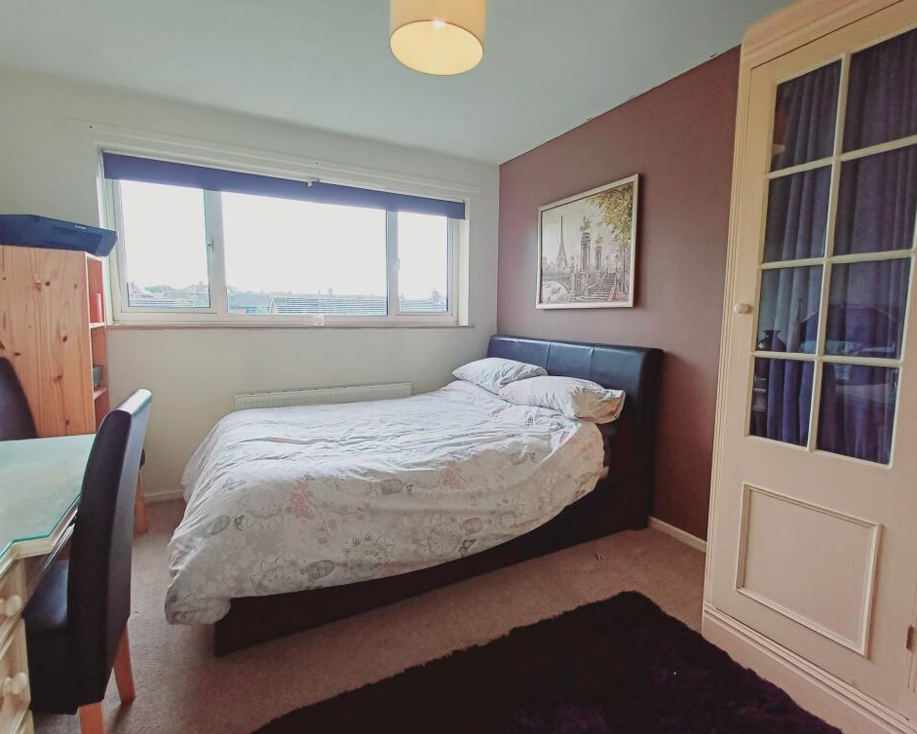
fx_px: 461
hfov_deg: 89.6
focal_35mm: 17
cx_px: 464
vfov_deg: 77.0
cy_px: 366
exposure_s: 1/106
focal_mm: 1.64
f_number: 2.2
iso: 40
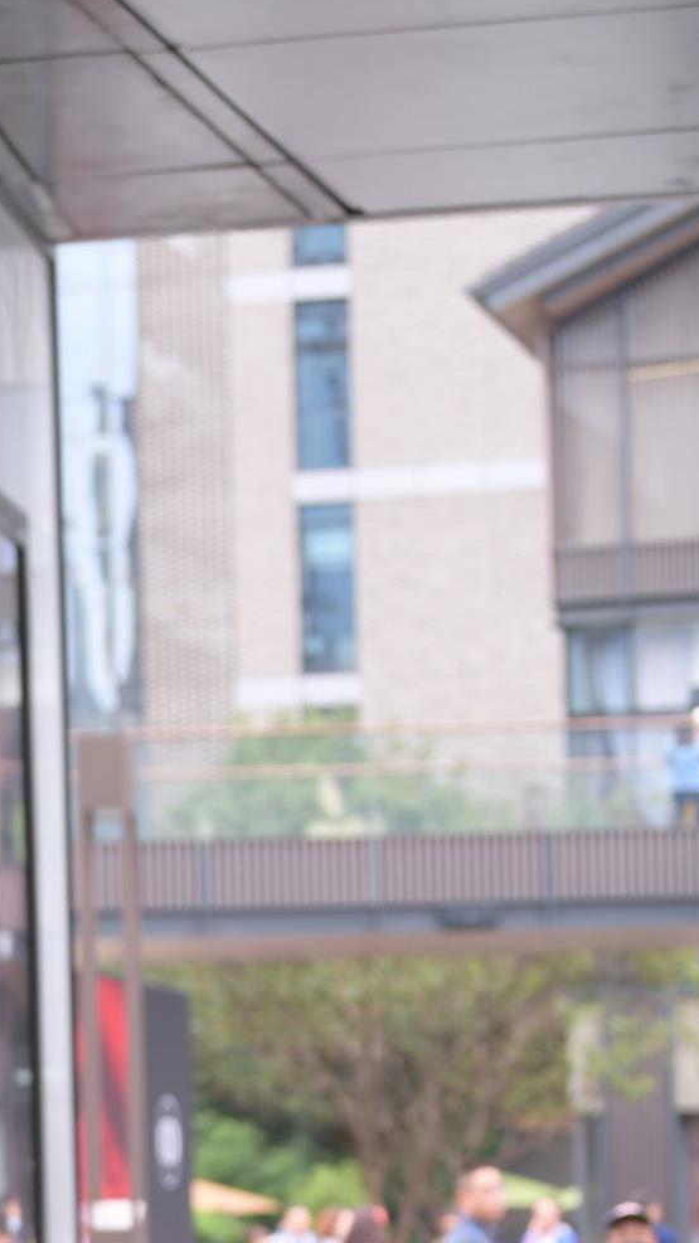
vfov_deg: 11.4
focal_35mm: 184
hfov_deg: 6.5
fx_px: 6064
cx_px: -329
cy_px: 1533
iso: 500
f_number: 3.5
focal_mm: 70
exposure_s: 1/320
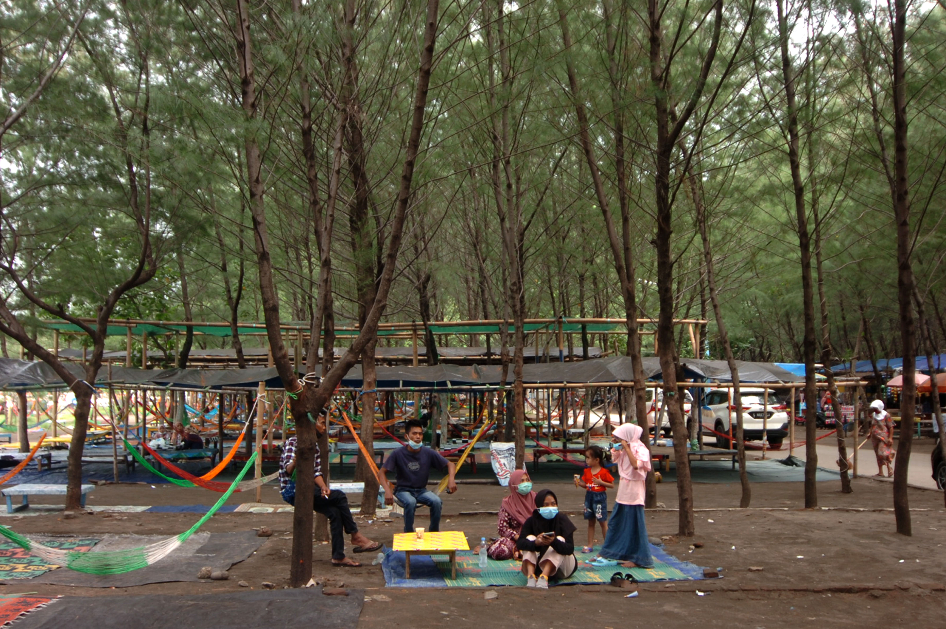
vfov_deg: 36.8
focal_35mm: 36
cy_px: 314
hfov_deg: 53.2
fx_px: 945
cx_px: 473
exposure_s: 1/160
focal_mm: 24
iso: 200
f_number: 4
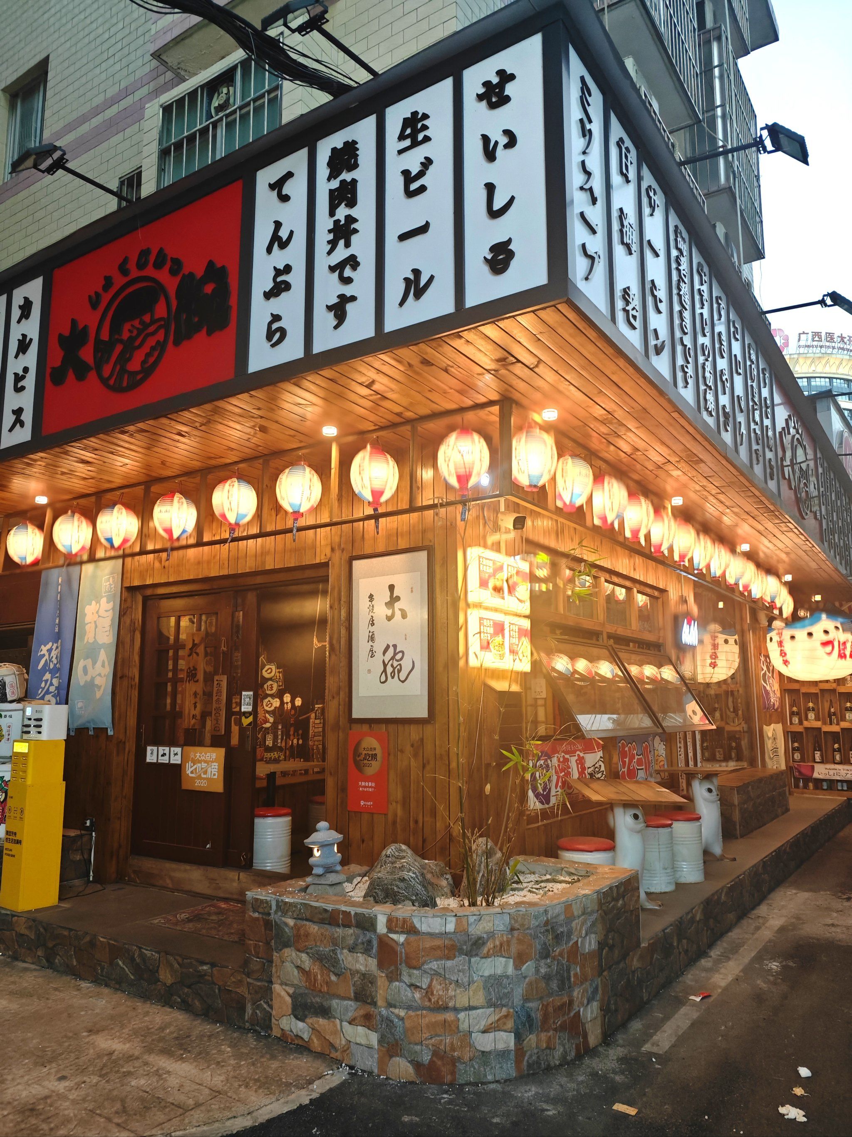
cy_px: 568
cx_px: 426
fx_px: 788
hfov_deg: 56.8
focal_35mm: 24
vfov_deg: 71.6
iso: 400
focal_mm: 5.84
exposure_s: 1/100
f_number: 1.6
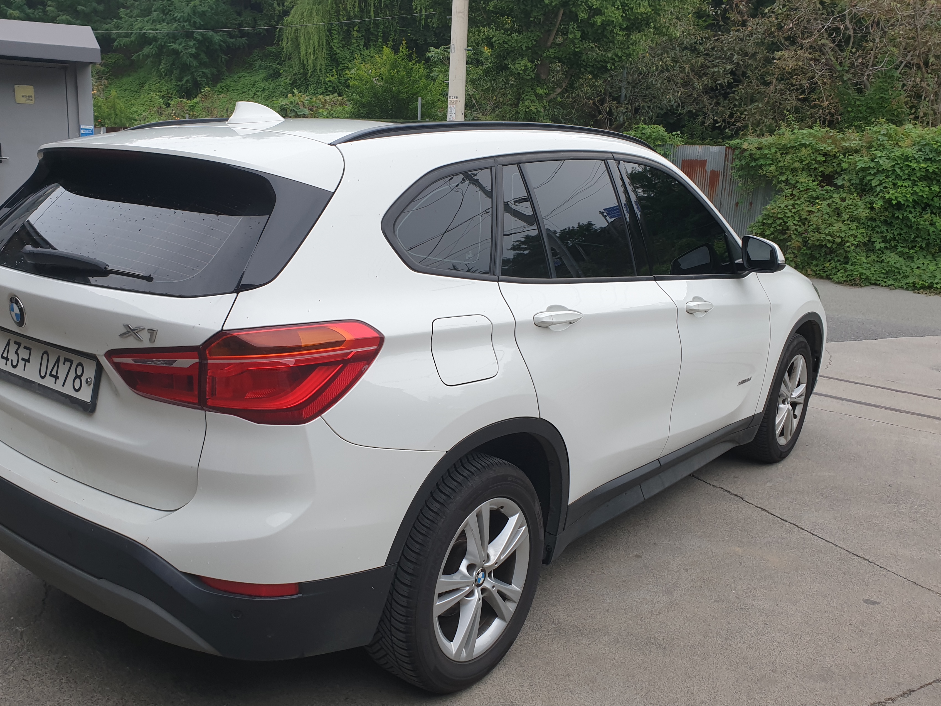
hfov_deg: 58.1
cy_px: 362
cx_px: 395
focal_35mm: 31
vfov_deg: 45.4
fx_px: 843
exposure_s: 1/50
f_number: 2.4
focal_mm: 4.3
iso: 50
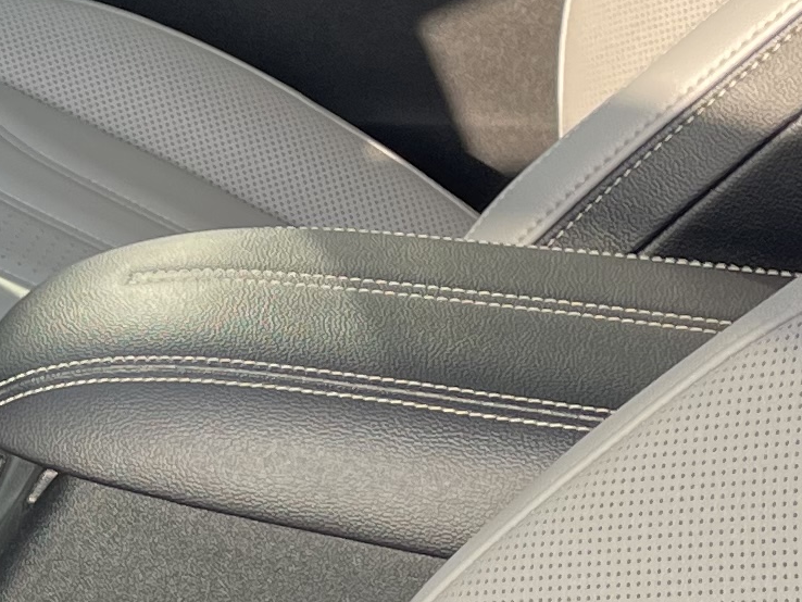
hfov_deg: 12.2
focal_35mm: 142
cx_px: -824
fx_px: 3291
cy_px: 655
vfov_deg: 10.3
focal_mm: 4.2
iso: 32
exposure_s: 1/213
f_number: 1.6
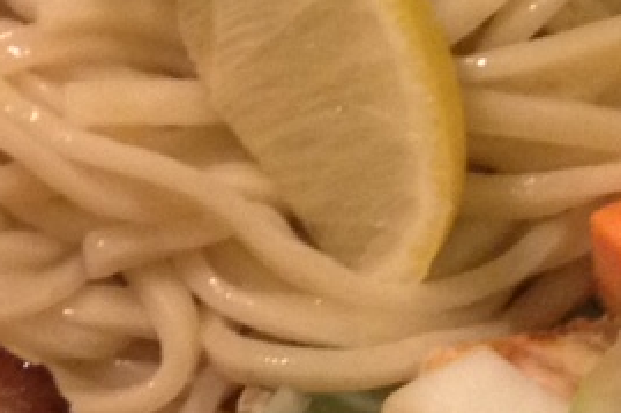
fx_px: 3810
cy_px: -92
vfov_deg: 6.2
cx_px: -376
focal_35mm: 221
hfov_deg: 9.0
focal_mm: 4.28
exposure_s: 1/20
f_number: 2.4
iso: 200
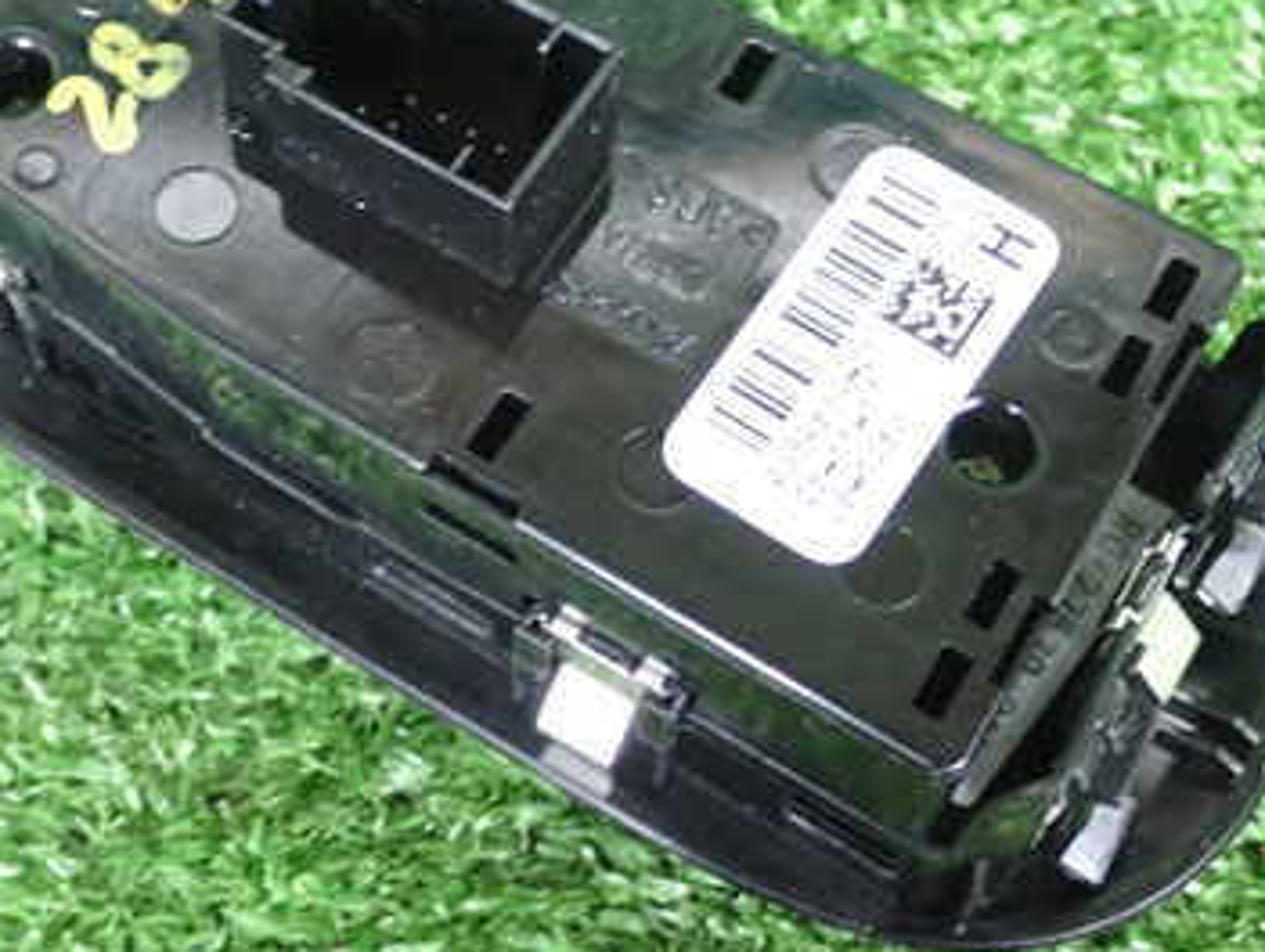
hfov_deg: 27.7
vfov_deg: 21.0
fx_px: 2561
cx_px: 494
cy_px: 310
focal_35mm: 70
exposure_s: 1/40
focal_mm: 7.31
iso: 640
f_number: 2.8
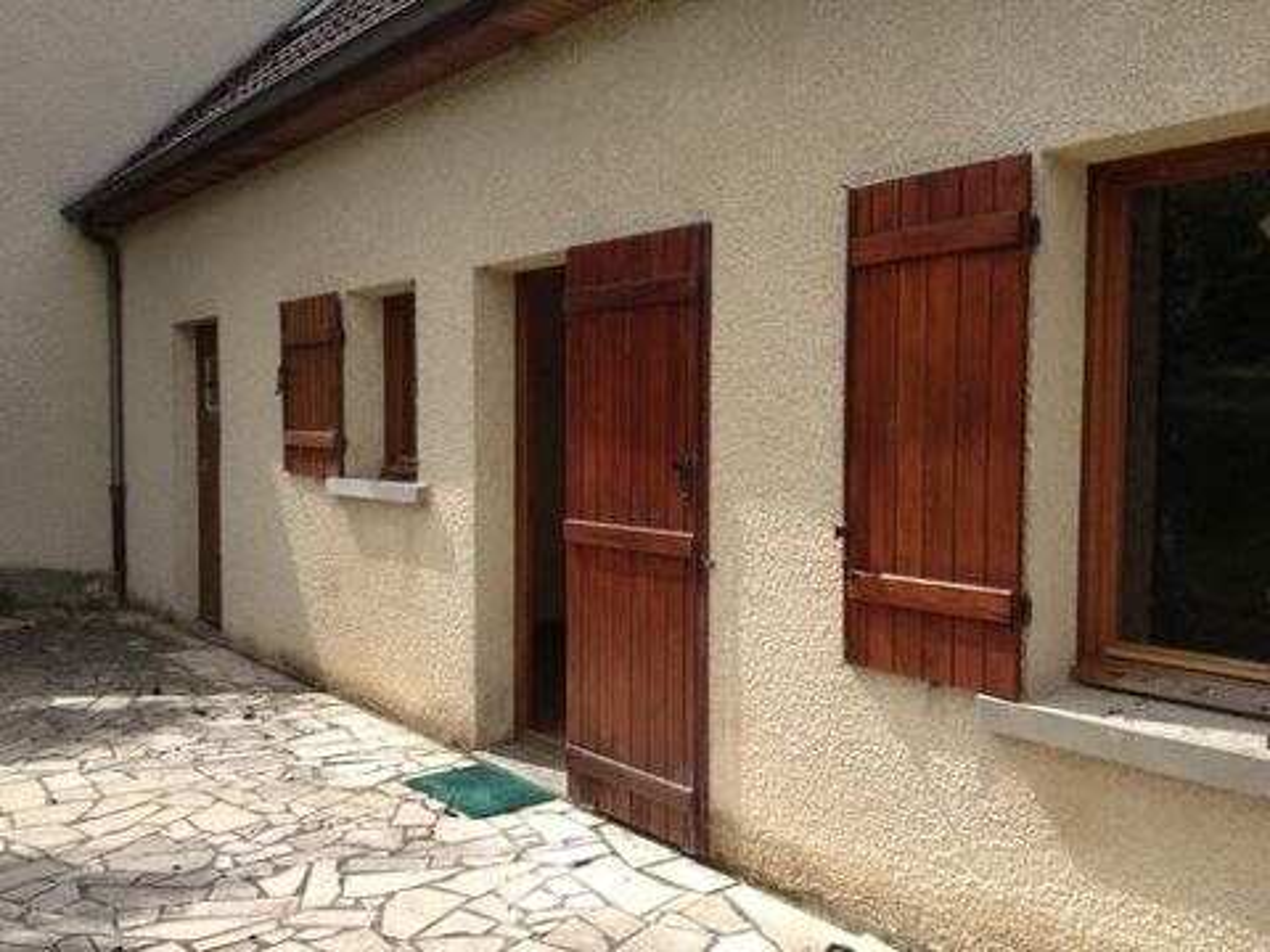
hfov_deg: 52.6
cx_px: 635
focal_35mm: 35
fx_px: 1284
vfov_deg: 40.7
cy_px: 476
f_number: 2.4
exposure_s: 1/863
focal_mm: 4.28
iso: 50
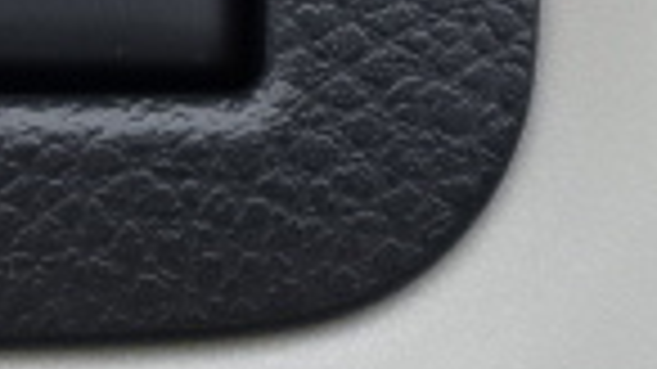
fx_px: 2003
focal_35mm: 115
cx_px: 346
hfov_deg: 18.6
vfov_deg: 10.0
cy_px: -288
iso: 160
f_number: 3.5
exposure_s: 1/250
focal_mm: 4.1
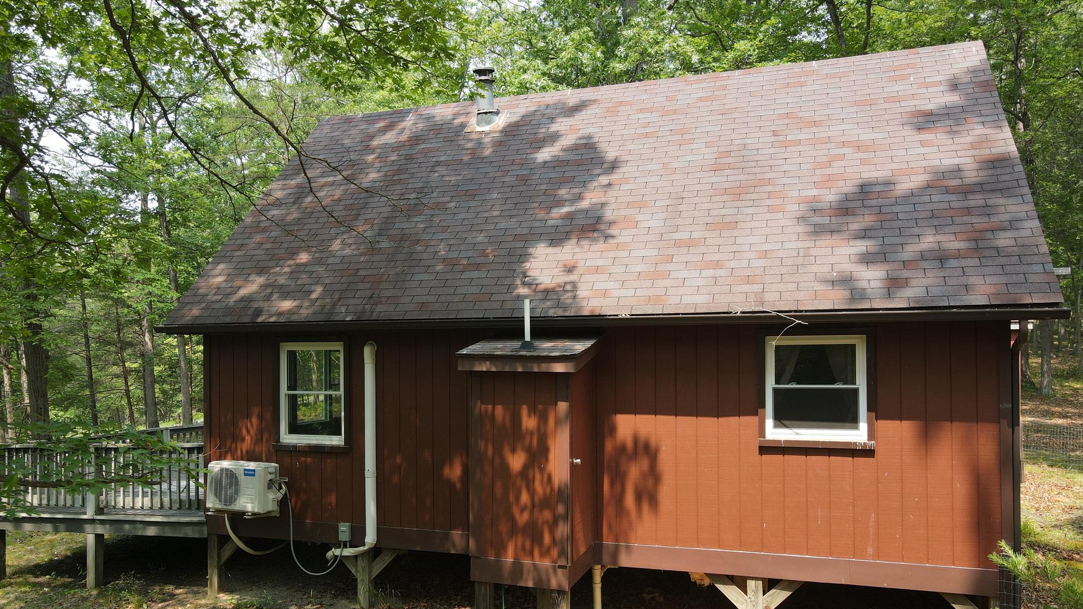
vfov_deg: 42.8
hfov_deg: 69.8
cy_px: 353
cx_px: 532
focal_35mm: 27
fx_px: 775
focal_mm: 4.5
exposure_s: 1/160
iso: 100
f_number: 2.8
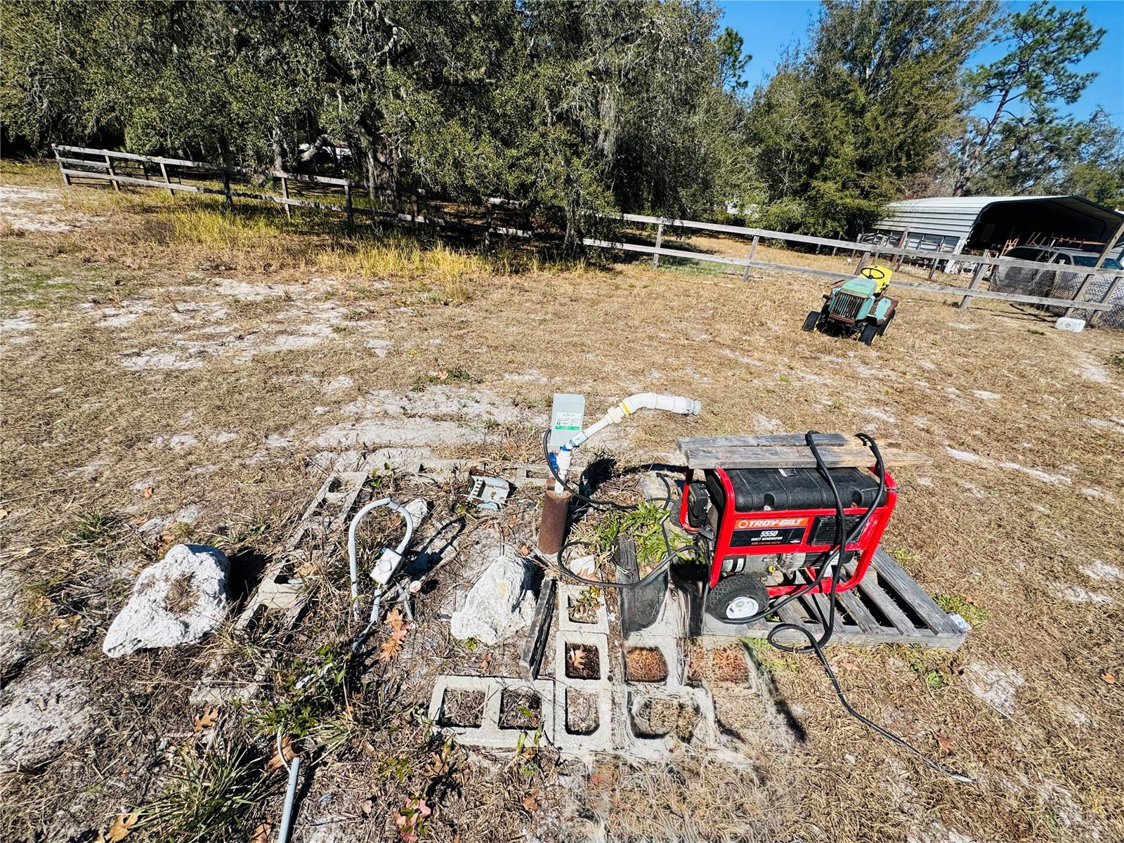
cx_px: 562
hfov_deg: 102.1
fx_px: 455
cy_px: 422
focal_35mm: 14
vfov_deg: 85.7
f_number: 2.2
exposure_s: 1/2342
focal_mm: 2.22
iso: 50
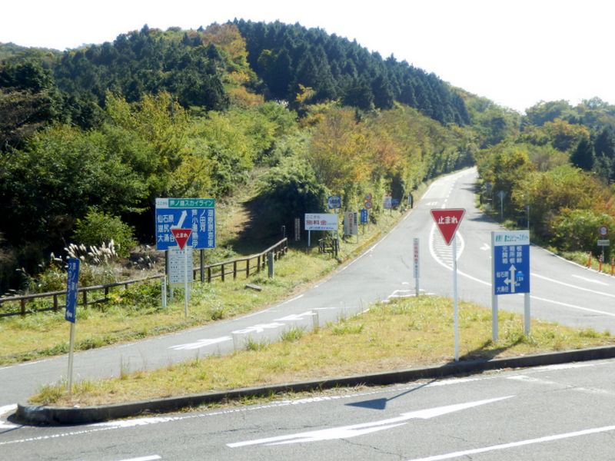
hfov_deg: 30.7
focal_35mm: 63
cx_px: 308
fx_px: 1119
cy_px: 230
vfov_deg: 23.3
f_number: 4.6
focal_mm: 11.1
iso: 80
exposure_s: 1/200
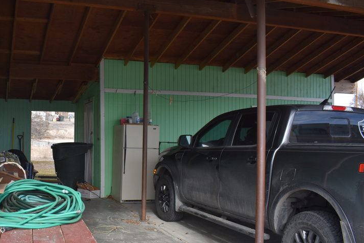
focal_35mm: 39
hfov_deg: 48.2
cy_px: 131
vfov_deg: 34.2
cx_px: 106
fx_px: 394
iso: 200
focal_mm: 18
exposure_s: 1/250
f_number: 7.1
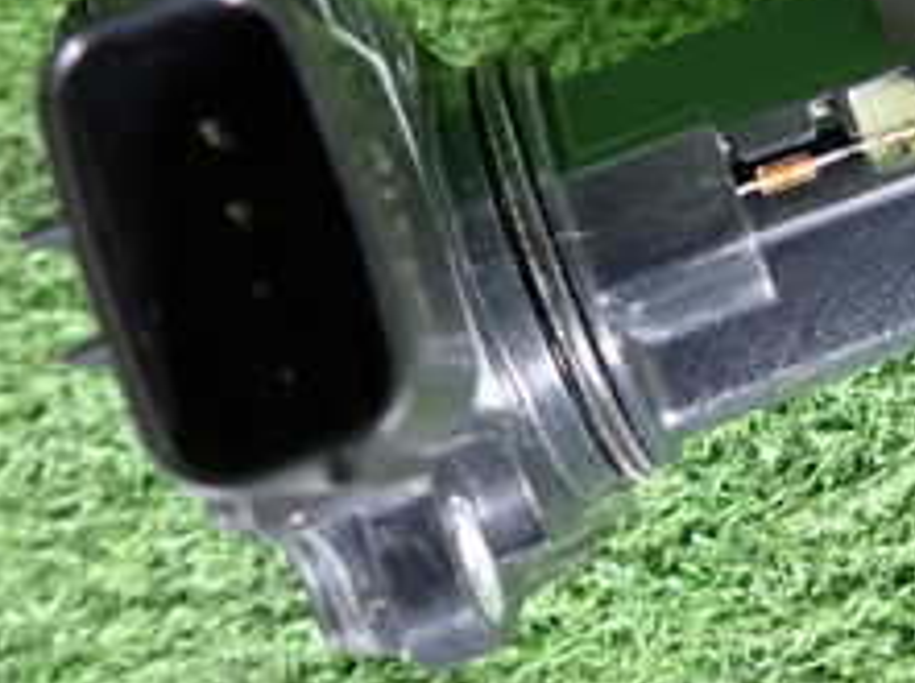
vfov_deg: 21.2
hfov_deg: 26.9
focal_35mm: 68
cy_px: 103
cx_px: 932
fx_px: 1795
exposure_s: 1/30
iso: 200
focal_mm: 4.5
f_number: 2
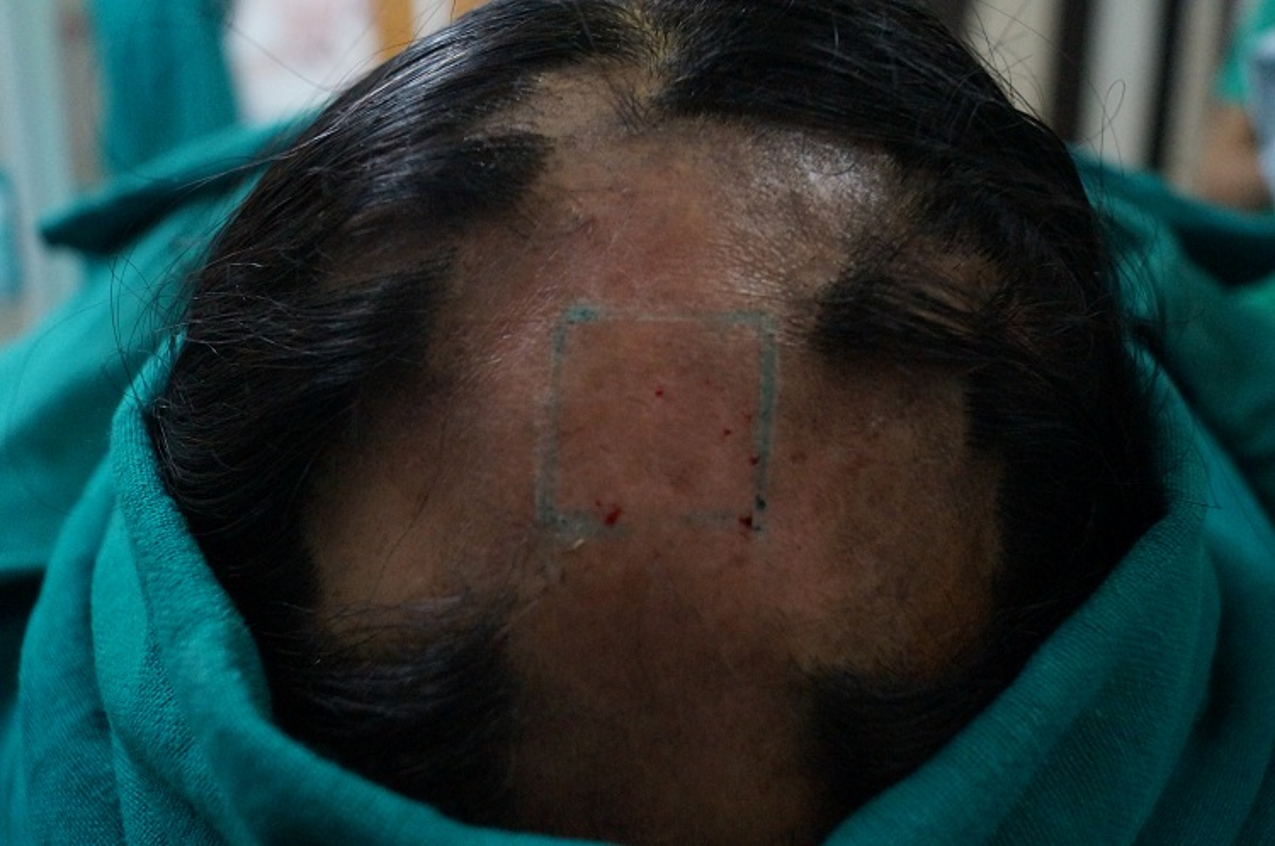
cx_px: 638
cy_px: 423
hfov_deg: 62.0
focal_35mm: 30
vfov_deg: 43.5
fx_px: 1061
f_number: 4
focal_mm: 20
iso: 3200
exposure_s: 1/60
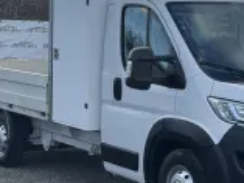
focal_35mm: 110
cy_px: 92
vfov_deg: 13.5
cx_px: 185
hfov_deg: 17.8
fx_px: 776
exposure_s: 1/2045
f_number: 1.78
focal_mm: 6.76
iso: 64
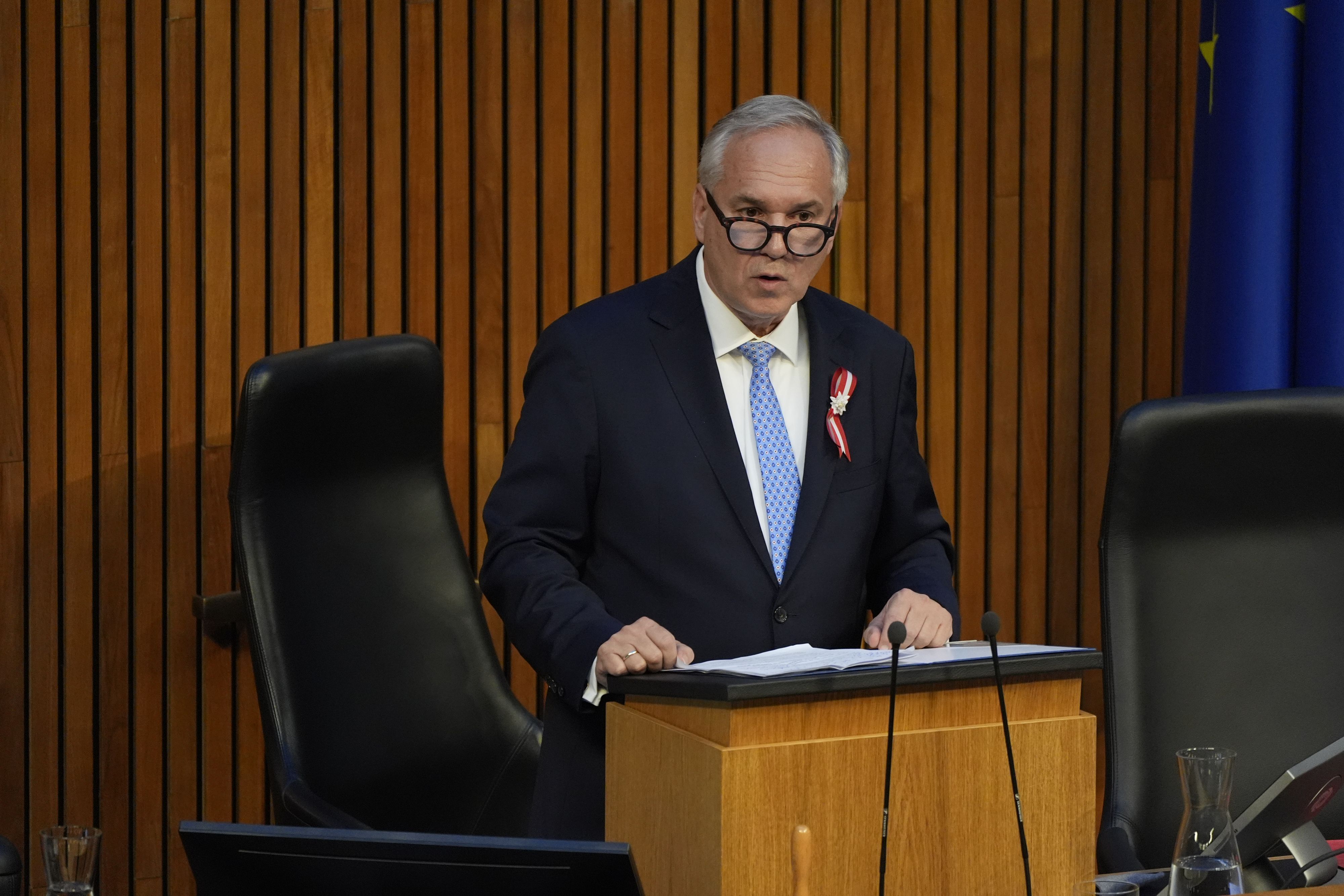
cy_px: 448
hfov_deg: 5.5
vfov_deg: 3.7
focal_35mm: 373
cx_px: 672
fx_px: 13925
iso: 5000
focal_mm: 373
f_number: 5.6
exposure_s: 1/320
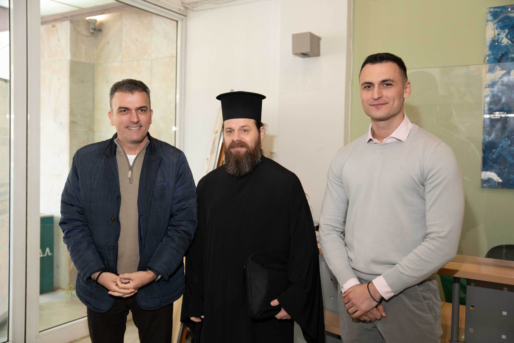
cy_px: 172
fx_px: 500
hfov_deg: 54.4
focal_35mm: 35
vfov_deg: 37.9
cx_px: 257
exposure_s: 1/200
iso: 1000
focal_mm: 35
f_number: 2.8
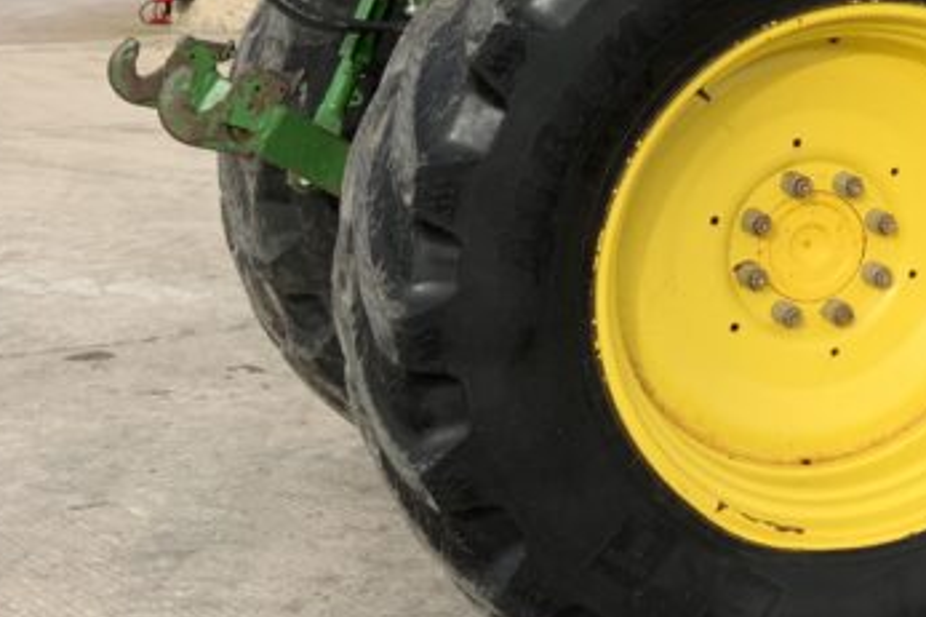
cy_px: -45
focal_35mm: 89
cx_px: 1284
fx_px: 2288
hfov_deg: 20.4
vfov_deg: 15.0
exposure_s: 1/635
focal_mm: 3
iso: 16
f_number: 1.8
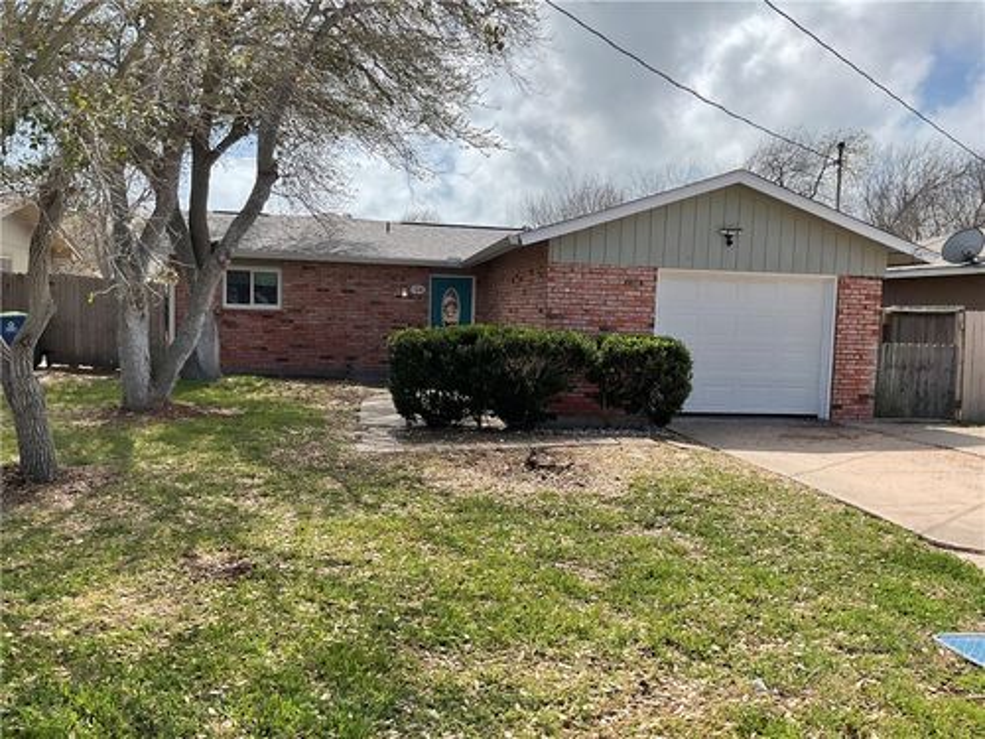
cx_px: 492
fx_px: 825
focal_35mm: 29
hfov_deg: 61.7
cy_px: 370
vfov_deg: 48.2
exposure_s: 1/2538
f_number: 1.8
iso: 16
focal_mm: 3
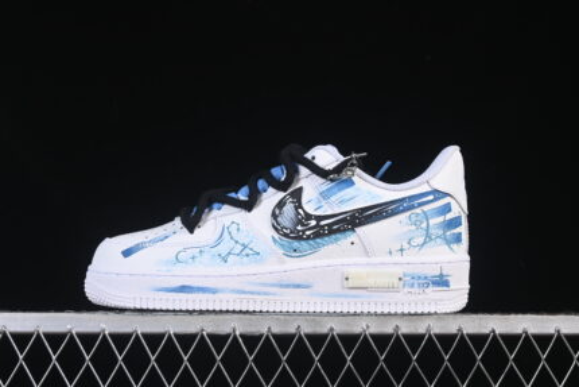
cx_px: 290
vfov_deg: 18.2
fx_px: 1207
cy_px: 194
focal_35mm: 75
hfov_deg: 27.0
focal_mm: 50
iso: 160
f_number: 8
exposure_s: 1/80
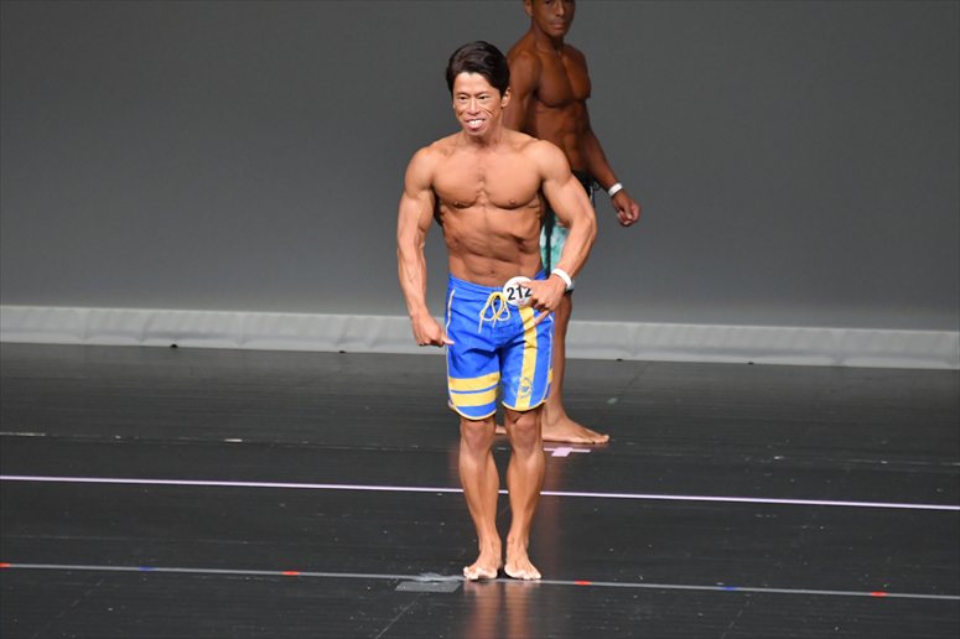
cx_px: 480
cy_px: 320
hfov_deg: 5.5
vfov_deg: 3.7
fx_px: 9995
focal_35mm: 375
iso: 5000
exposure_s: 1/400
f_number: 5.6
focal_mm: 250
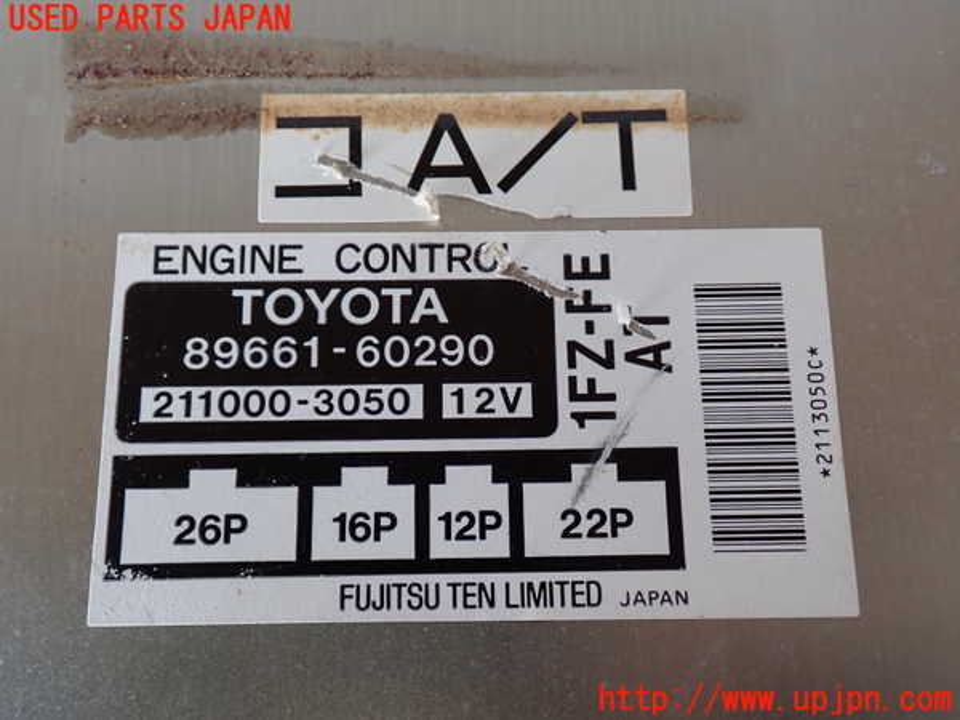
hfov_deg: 51.4
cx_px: 480
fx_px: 998
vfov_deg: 39.7
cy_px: 360
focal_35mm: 36
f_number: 2.5
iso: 200
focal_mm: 6.37
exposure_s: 1/60
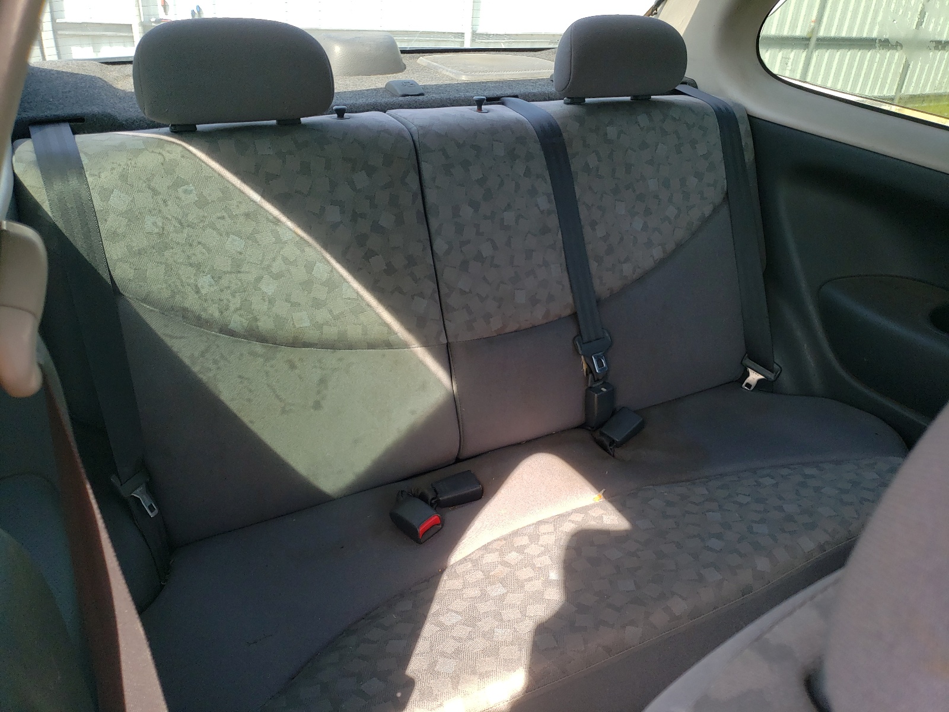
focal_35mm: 26
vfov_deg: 53.1
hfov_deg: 67.3
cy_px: 356
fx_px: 713
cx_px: 474
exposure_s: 1/417
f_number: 1.5
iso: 50
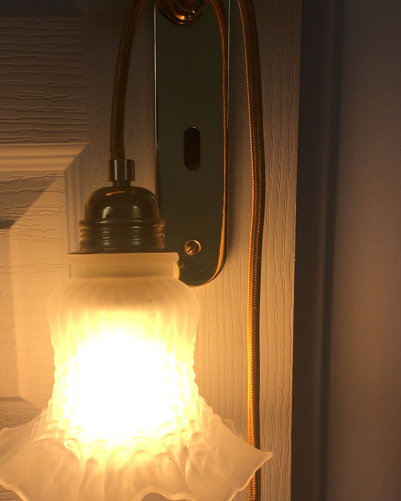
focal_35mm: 43
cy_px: 283
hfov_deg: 34.5
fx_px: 638
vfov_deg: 42.8
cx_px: 128
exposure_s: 1/466
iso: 25
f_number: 2.2
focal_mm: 4.15
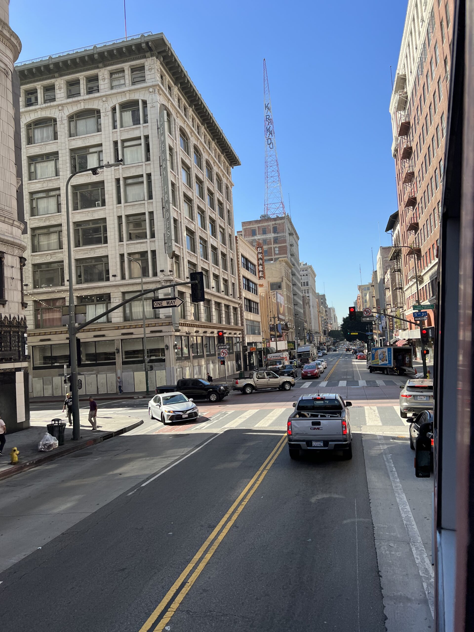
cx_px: 237
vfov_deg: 67.3
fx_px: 475
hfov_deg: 53.1
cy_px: 316
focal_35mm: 26
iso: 50
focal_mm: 5.7
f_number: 1.5
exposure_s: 1/2165
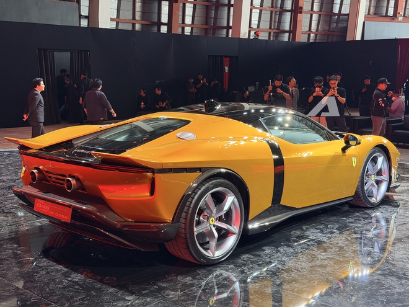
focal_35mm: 48
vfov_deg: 30.3
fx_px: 567
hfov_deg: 39.7
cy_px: 154
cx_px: 204
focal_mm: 6.76
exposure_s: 1/66
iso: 160
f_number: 1.78
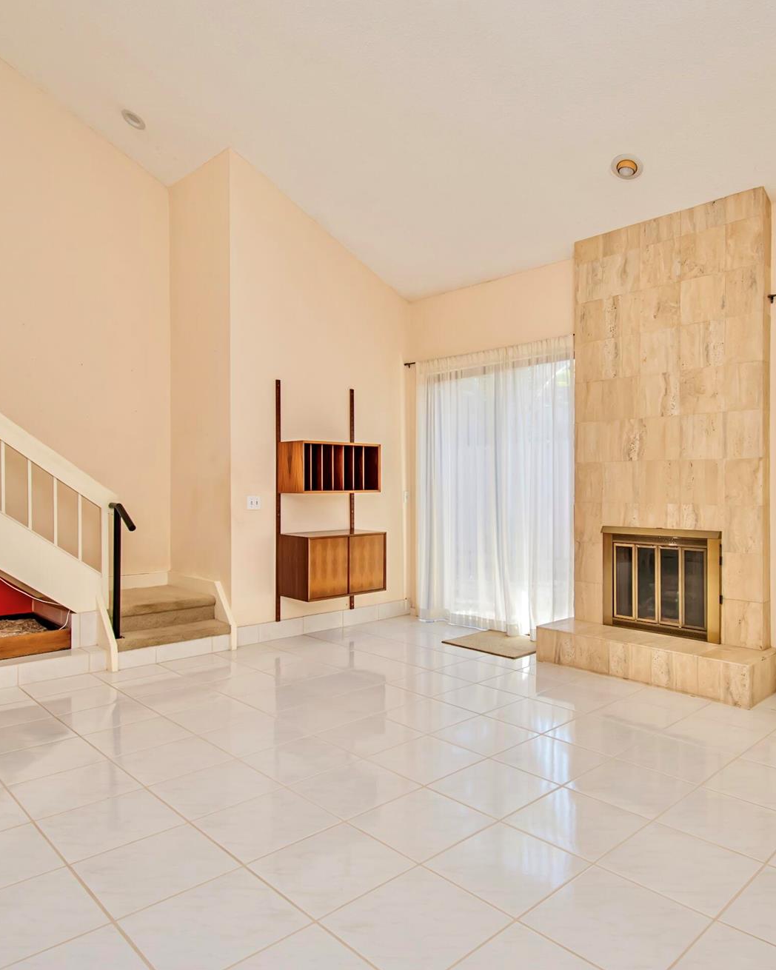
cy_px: 481
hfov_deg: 62.8
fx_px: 632
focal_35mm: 22
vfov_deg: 75.0
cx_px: 445
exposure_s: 1/125
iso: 800
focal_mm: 10
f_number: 5.6
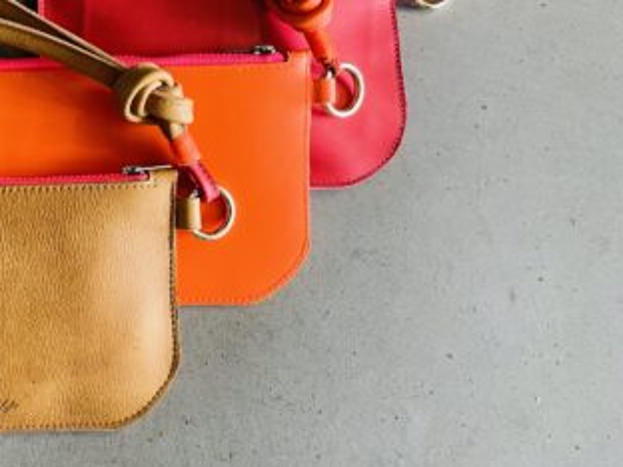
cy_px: 96
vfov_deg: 28.5
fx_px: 900
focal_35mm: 50
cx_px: 32
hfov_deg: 35.3
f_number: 1.6
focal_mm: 4.2
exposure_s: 1/61
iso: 125
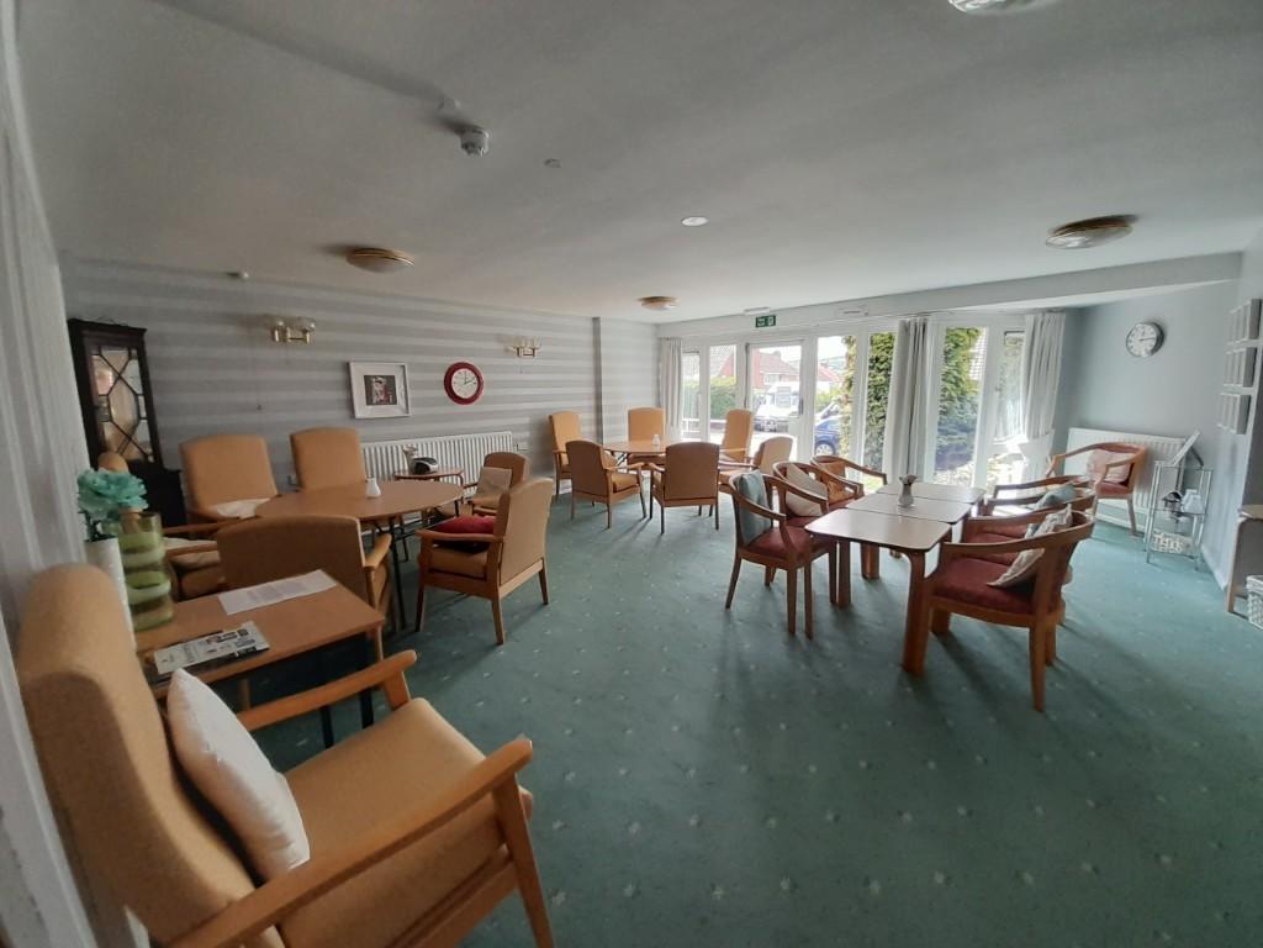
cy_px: 474
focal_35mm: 13
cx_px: 632
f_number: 2.2
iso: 64
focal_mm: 1.13
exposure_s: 1/50
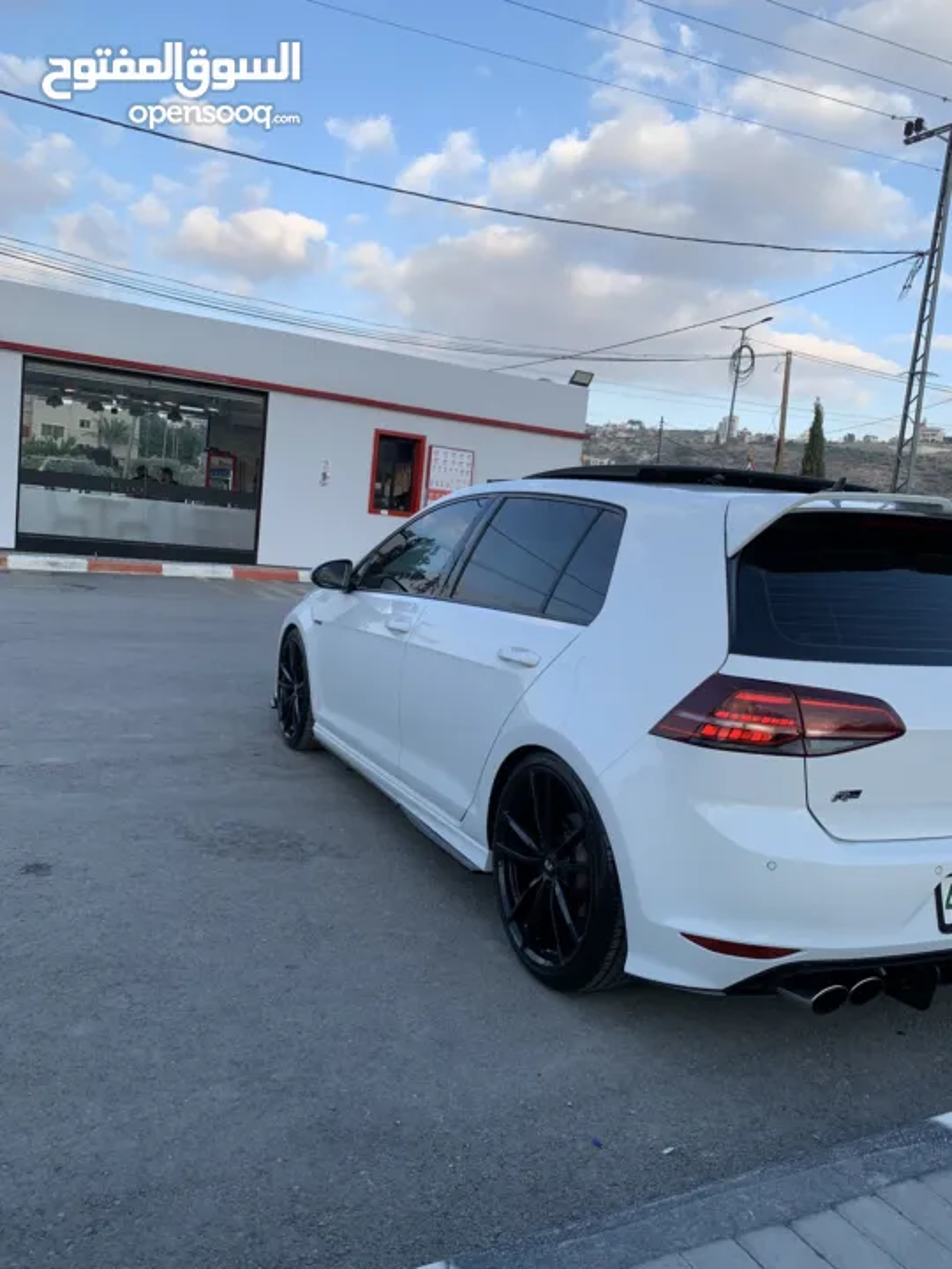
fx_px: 953
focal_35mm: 26
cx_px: 476
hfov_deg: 53.1
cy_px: 634
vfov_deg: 67.3
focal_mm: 4.25
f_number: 1.8
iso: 25
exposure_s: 1/635
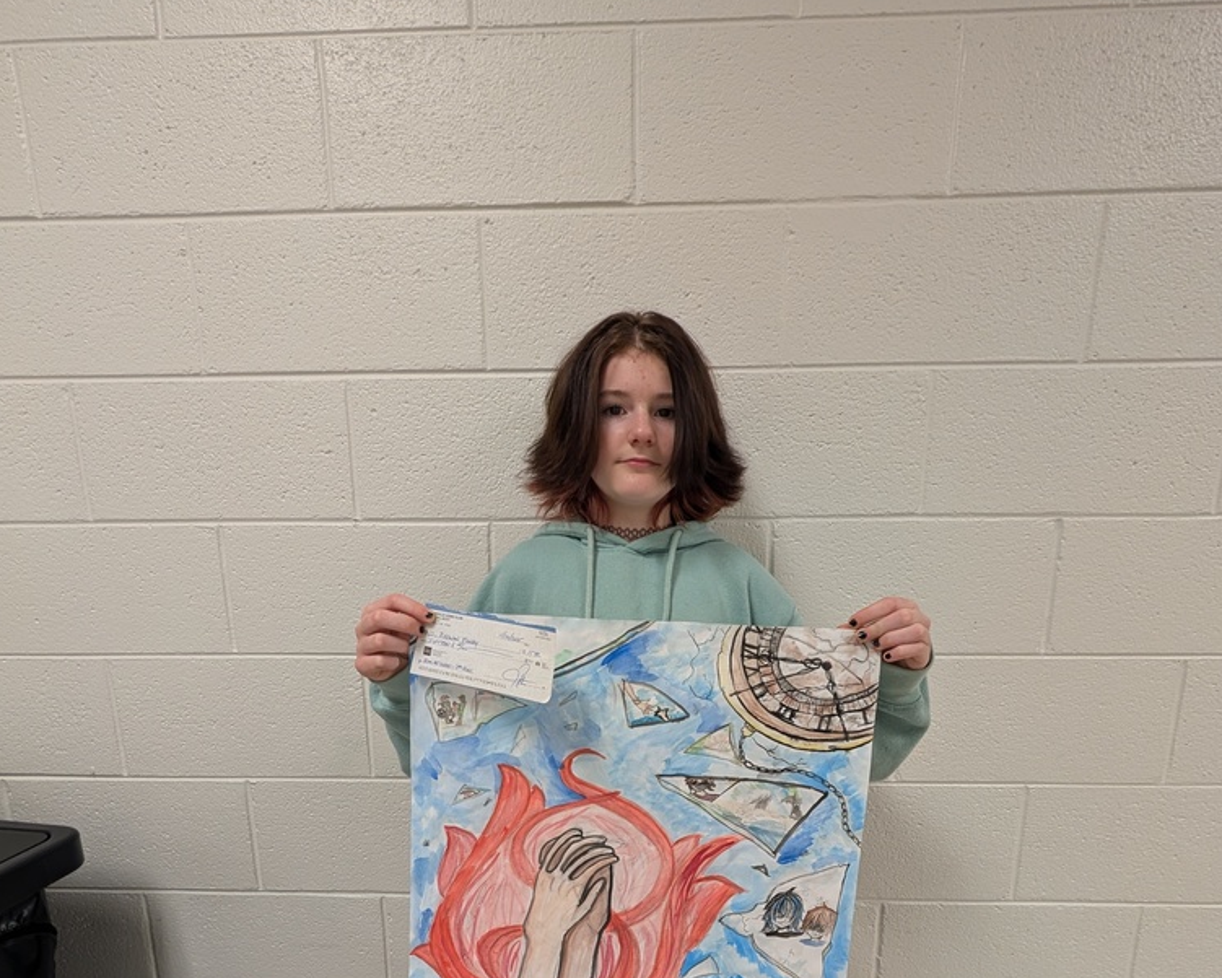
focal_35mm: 16
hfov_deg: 93.1
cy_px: 659
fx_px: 579
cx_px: 616
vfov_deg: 77.6
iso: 95
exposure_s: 1/24
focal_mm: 2.02
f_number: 1.7
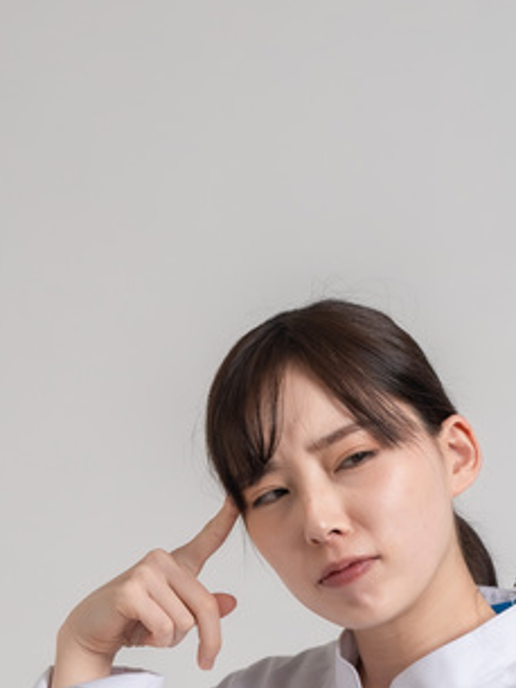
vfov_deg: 11.4
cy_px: 808
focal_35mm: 170
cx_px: 291
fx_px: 3376
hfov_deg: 8.7
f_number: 4
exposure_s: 1/160
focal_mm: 50
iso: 125
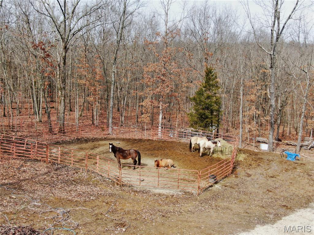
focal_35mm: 39
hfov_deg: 47.9
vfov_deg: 36.8
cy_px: 118
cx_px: 157
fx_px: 354
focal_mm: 6.77
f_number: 3.4
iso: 100
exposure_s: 1/400
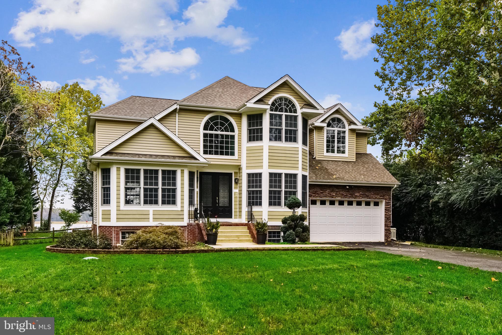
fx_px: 446
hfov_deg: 58.7
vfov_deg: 41.1
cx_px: 251
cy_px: 168
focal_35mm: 32
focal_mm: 32
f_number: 8
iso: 100
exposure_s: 1/250
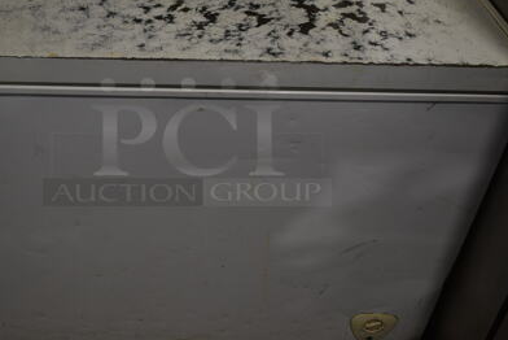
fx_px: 593
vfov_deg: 31.9
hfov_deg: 45.9
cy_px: 138
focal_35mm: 42
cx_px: 188
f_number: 3.5
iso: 100
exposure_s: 1/30
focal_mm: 18
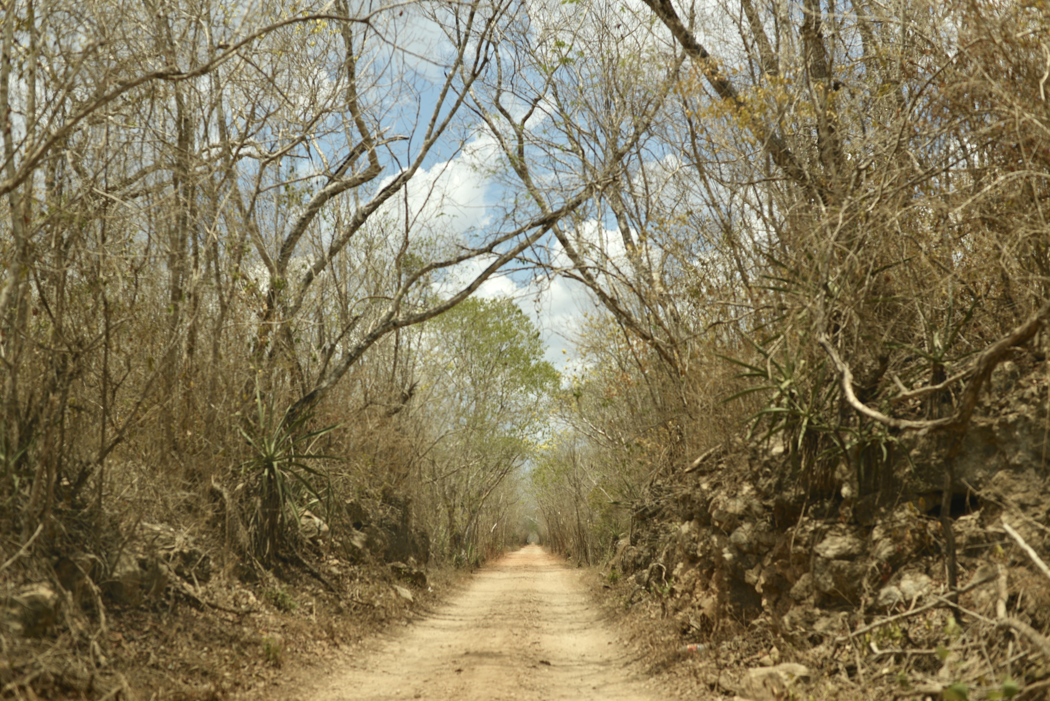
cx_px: 525
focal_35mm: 50
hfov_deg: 39.6
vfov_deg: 27.0
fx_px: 1459
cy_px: 350
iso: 100
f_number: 1.8
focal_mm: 50
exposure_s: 1/2000
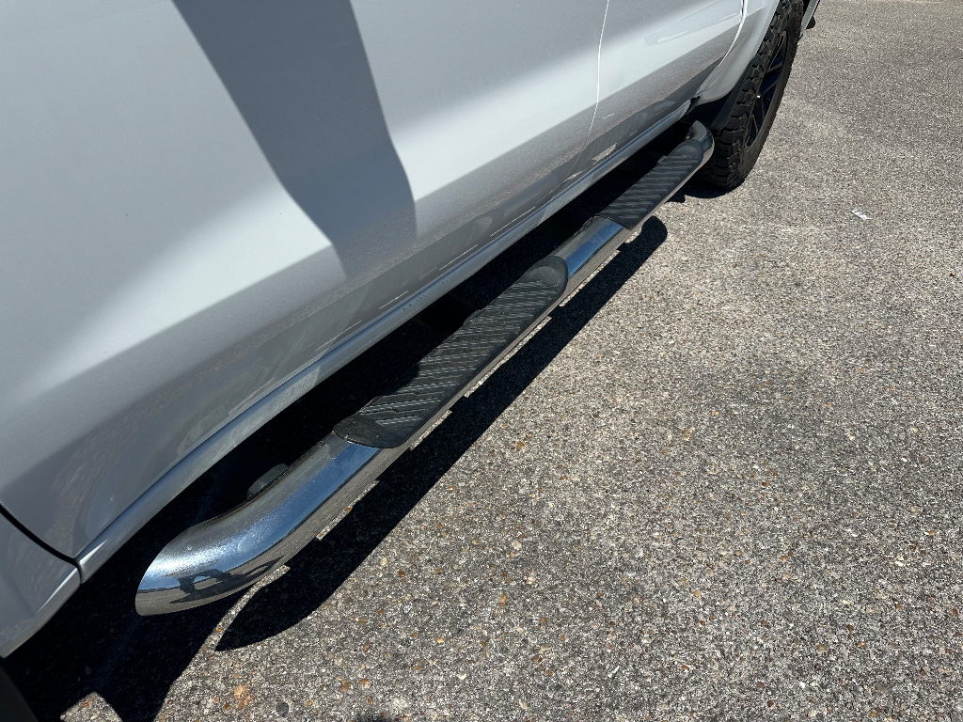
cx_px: 482
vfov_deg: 56.8
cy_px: 361
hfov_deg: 71.6
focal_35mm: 24
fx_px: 668
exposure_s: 1/7576
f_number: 1.78
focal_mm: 6.86
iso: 80
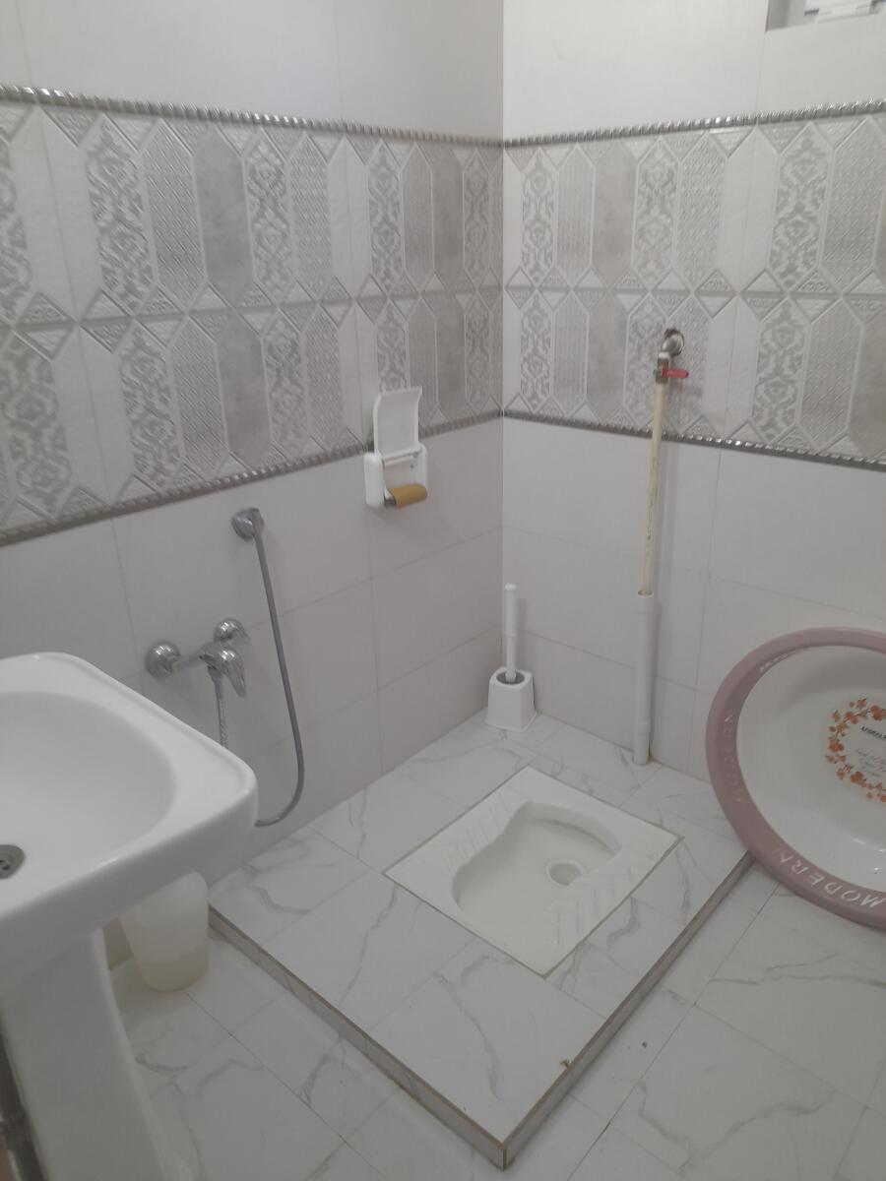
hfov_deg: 54.9
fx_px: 853
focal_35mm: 25
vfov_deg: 69.4
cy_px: 590
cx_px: 443
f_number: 2
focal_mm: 4.6
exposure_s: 1/50
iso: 100
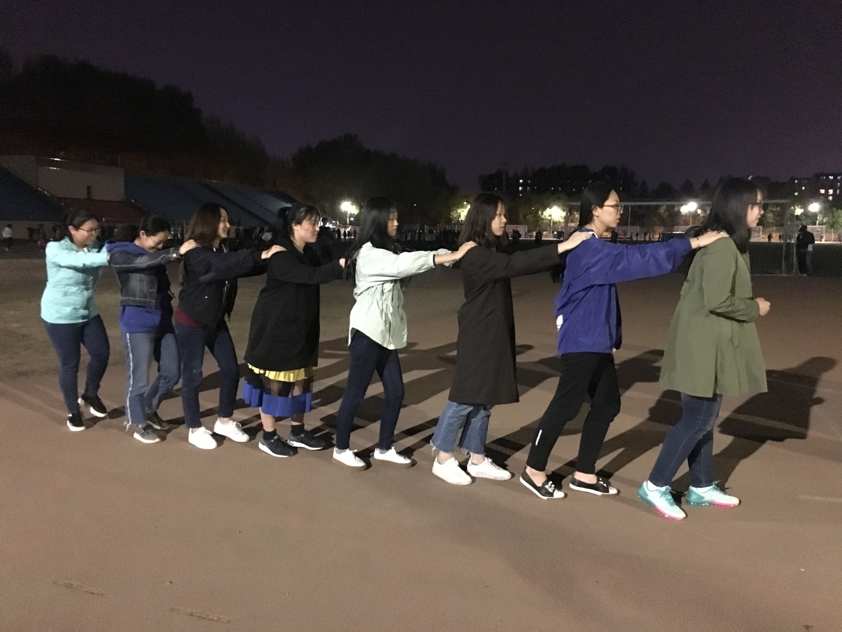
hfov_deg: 61.7
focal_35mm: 29
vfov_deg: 48.2
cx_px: 421
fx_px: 705
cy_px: 316
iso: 1600
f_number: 2.2
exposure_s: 1/17
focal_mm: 4.15
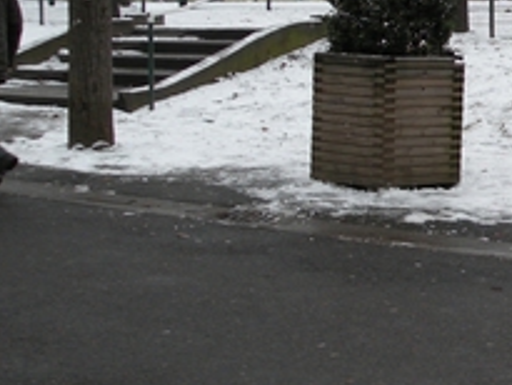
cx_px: 707
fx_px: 1169
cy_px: 20
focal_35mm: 79
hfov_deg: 21.7
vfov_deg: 18.3
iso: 64
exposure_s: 1/146
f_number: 2.8
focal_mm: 4.7
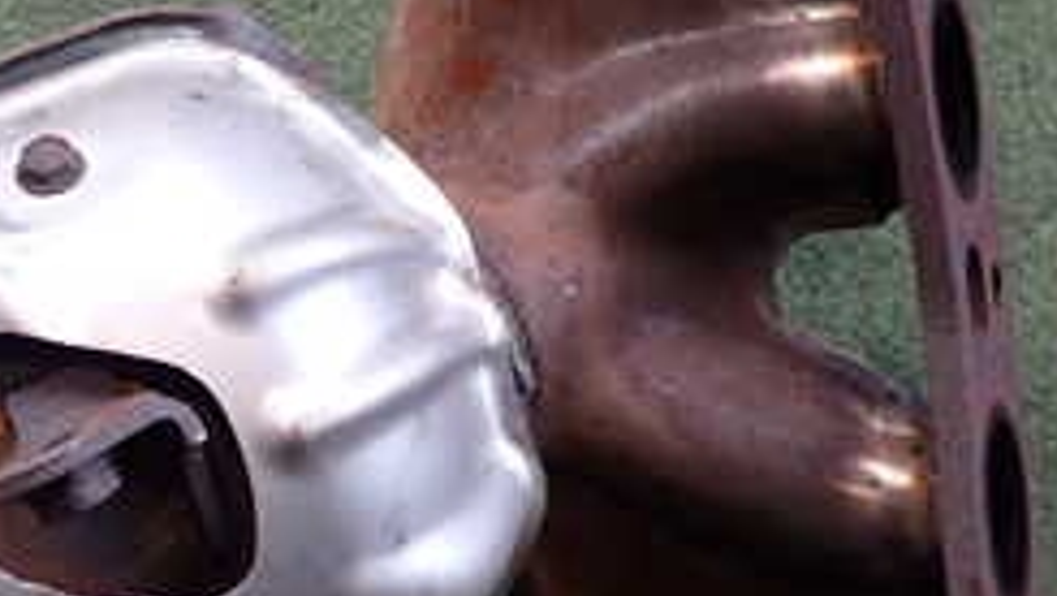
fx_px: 2243
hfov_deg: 25.8
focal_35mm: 80
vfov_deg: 15.1
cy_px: 307
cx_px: 151
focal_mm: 5.4
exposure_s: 1/100
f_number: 2.3
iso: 200
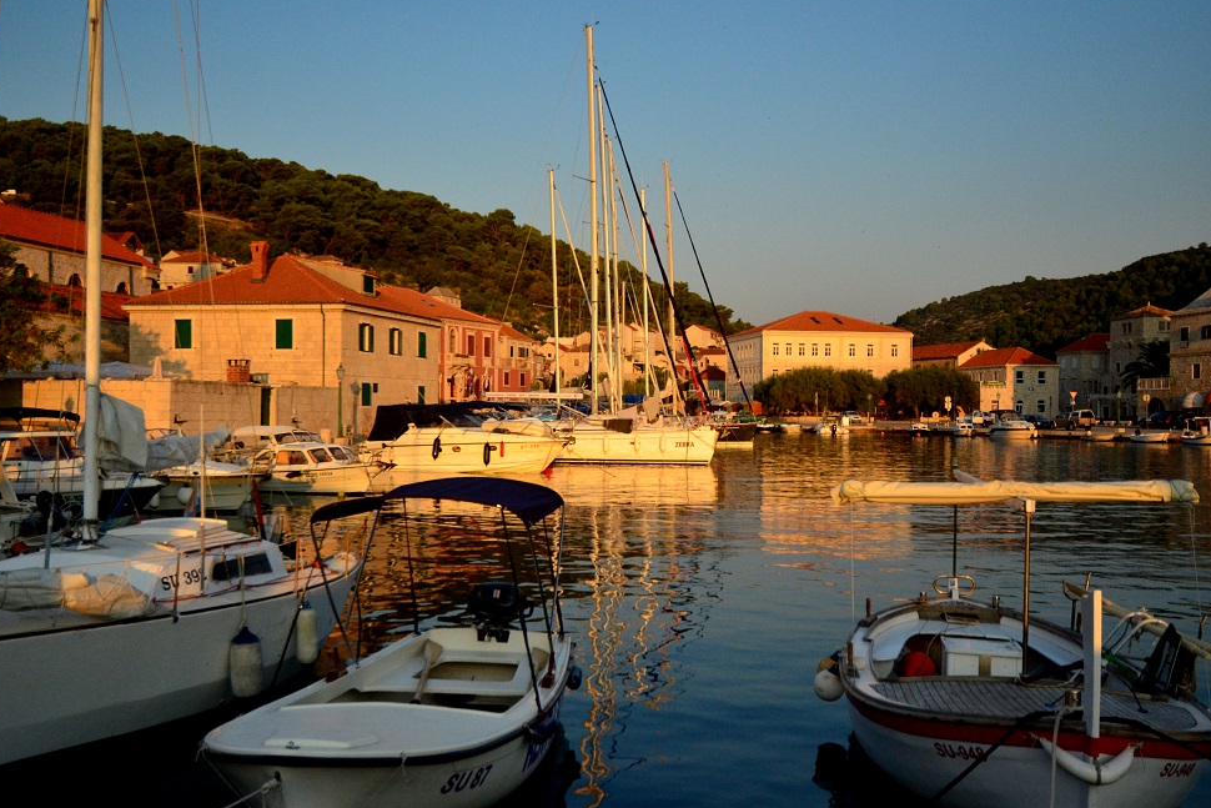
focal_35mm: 37
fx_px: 1245
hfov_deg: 51.9
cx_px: 605
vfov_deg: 36.0
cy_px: 404
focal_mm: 24
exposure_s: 1/8000
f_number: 4
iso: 1600
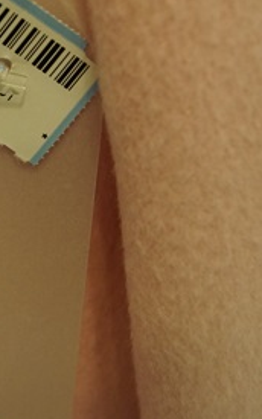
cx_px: -58
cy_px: 133
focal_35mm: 70
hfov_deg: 17.7
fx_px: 799
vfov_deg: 29.1
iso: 800
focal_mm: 18
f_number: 4
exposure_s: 1/60
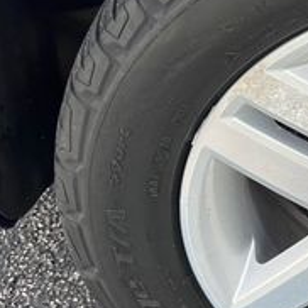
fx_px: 815
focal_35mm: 81
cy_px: 112
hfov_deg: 18.5
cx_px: 482
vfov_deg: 21.3
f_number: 1.5
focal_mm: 5.7
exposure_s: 1/728
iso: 50
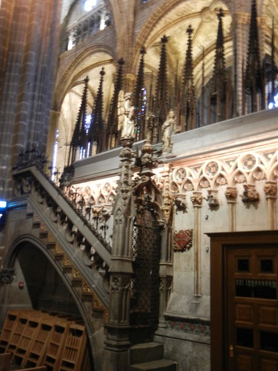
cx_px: 126
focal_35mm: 36
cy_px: 192
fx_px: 385
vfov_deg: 51.3
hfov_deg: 39.6
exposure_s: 1/2.5
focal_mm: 5.4
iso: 400
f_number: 3.5
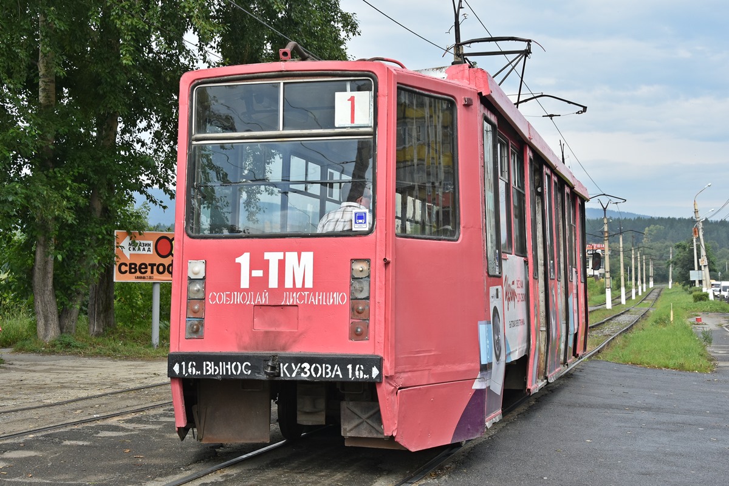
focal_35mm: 51
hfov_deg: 38.9
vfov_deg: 26.5
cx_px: 364
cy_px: 243
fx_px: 1033
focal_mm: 34
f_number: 8
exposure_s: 1/500
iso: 320
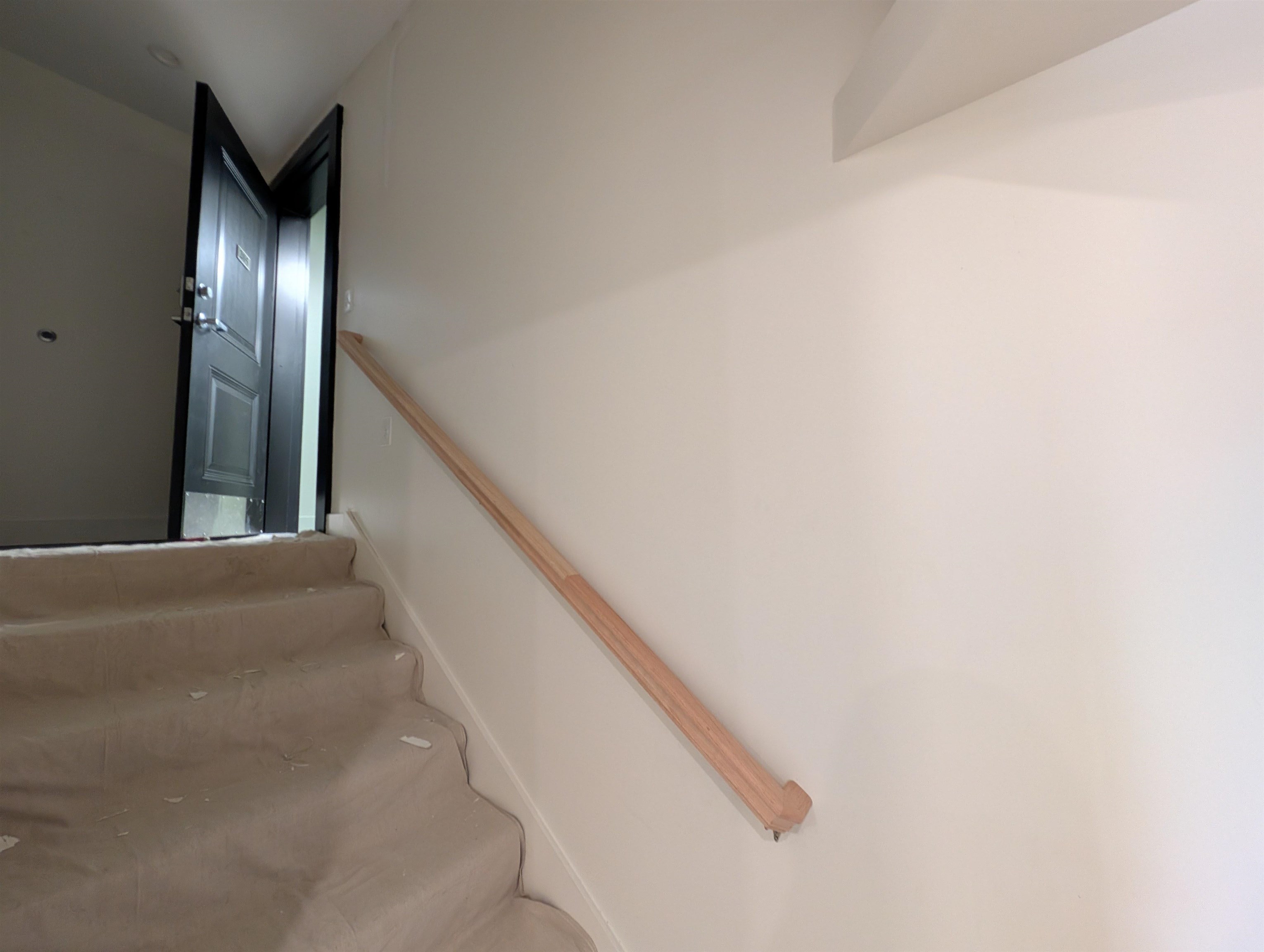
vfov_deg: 94.6
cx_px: 632
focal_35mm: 12
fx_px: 439
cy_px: 476
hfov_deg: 110.5
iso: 176
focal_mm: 2.02
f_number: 1.7
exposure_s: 1/30
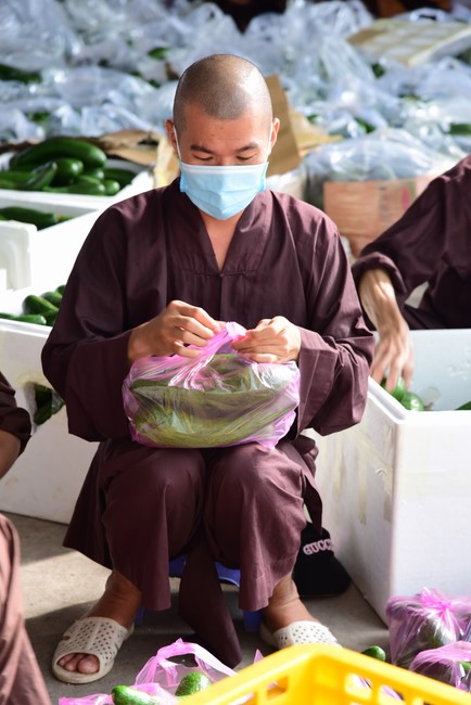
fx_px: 2352
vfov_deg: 17.1
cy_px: 352
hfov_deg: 11.4
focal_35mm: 120
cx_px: 236
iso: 640
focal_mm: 120
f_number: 6.3
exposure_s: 1/50
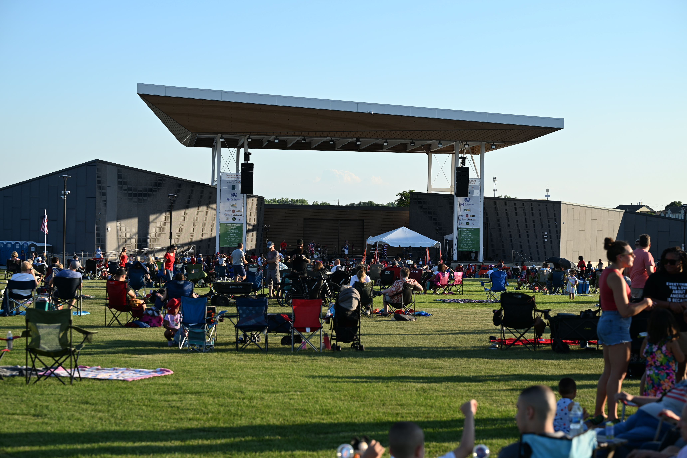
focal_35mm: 70
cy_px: 229
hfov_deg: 28.8
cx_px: 344
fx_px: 1336
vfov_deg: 19.5
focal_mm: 70
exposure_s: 1/320
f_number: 4.5
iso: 64
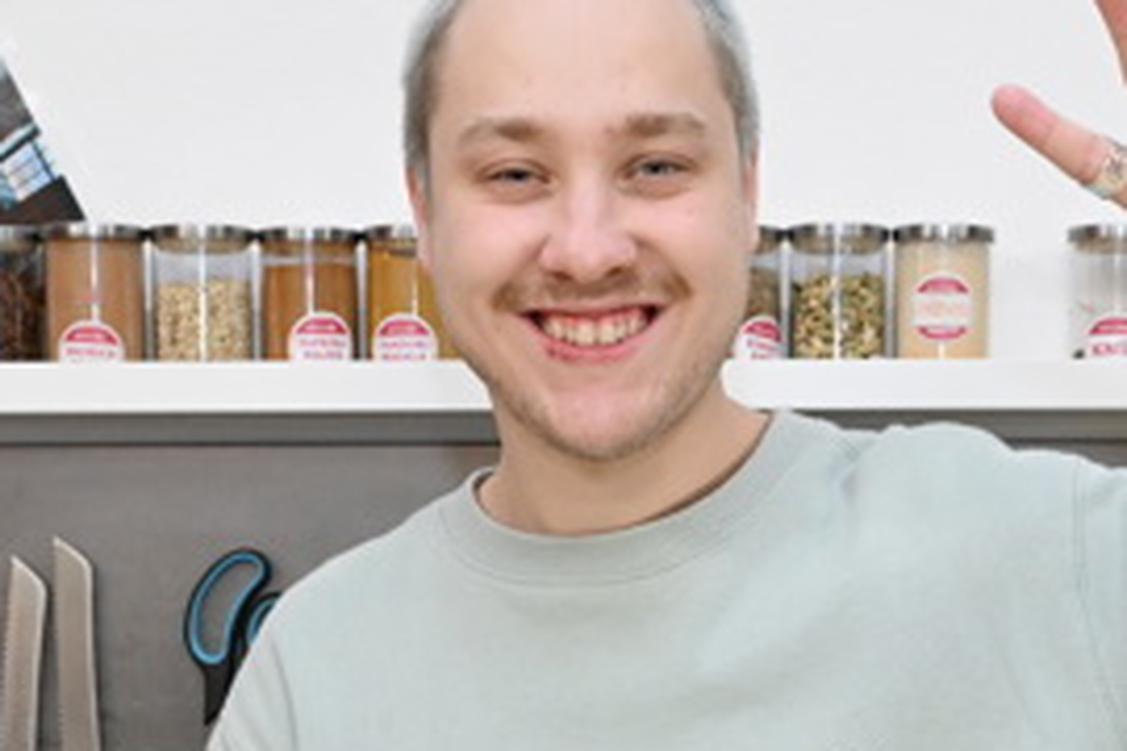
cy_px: 824
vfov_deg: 13.8
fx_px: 3036
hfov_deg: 20.9
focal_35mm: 97
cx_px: 764
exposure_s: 1/125
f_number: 5.6
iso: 2500
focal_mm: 38
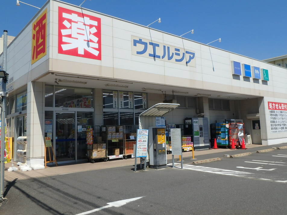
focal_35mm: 31
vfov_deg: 45.4
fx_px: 257
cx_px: 144
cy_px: 108
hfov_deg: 58.4
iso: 125
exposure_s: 1/400
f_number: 7.9
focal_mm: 5.6
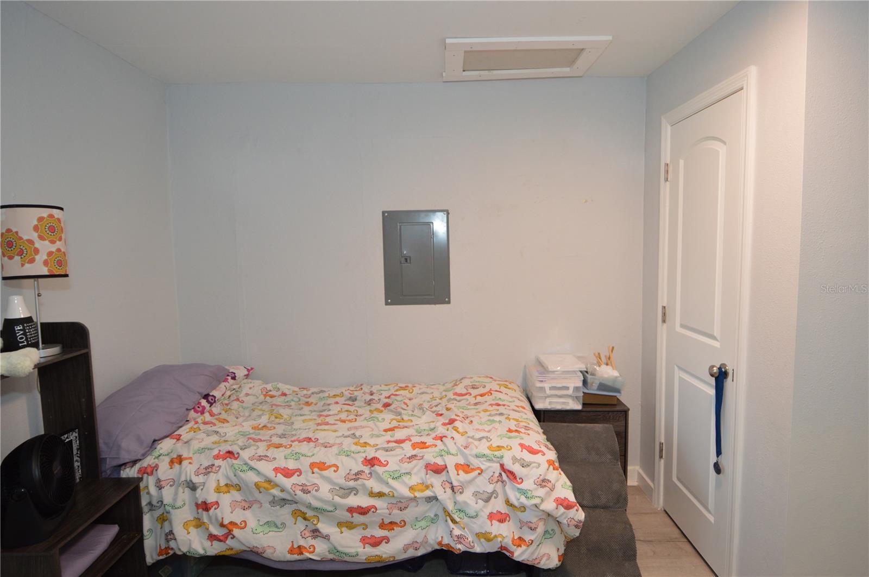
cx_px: 434
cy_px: 288
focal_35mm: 18
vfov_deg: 67.3
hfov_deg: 90.1
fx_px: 434
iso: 640
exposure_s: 1/60
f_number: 4
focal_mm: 12
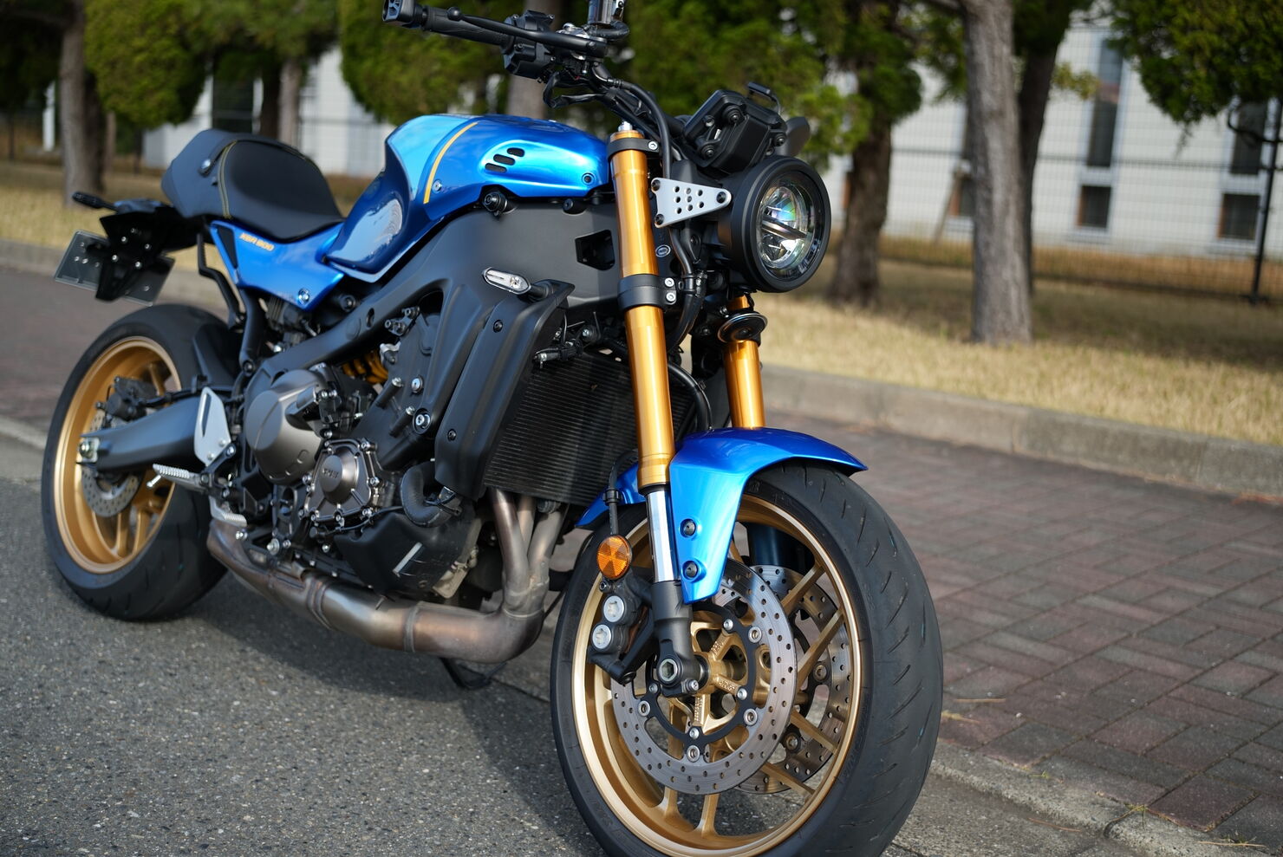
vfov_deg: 33.5
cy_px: 428
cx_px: 642
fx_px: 1426
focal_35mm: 40
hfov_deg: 48.4
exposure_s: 1/400
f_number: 2.5
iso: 80
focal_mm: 40
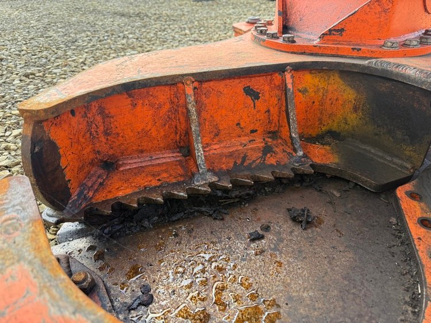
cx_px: 216
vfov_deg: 56.8
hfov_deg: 71.6
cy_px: 162
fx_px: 299
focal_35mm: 24
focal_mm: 6.76
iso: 100
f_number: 1.78
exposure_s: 1/243
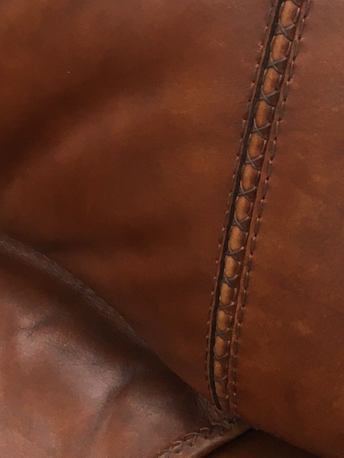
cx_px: 140
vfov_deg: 18.4
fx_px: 1378
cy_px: -2
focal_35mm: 104
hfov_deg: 14.2
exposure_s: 1/33
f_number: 2.2
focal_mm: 4.15
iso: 32
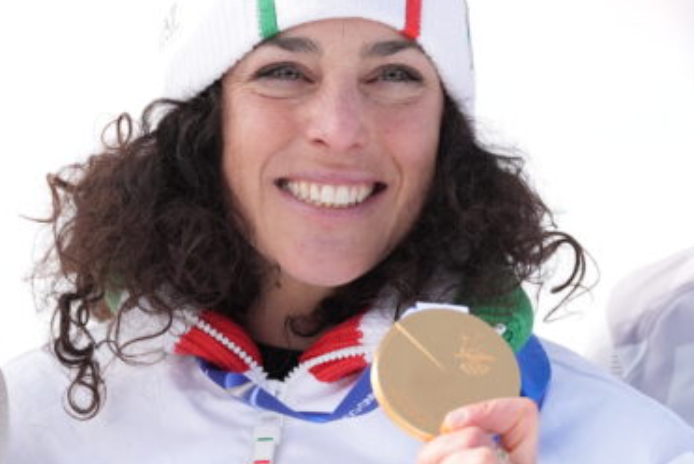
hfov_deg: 9.8
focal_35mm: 210
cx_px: 339
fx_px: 4051
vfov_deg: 6.6
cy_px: 236
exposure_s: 1/5000
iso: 800
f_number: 4
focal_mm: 200
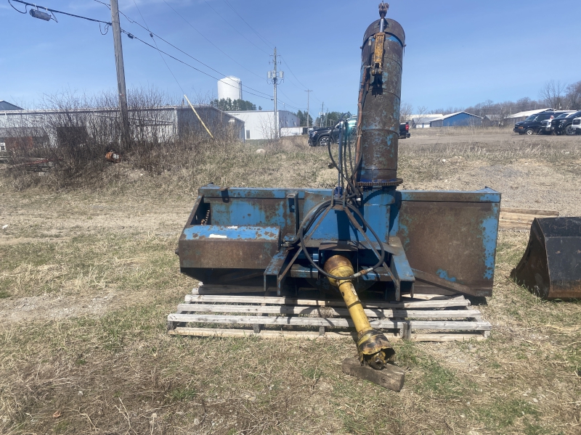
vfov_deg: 53.1
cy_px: 218
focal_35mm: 26
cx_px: 290
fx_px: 436
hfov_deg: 67.3
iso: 32
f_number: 1.8
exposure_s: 1/3401
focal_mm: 4.25
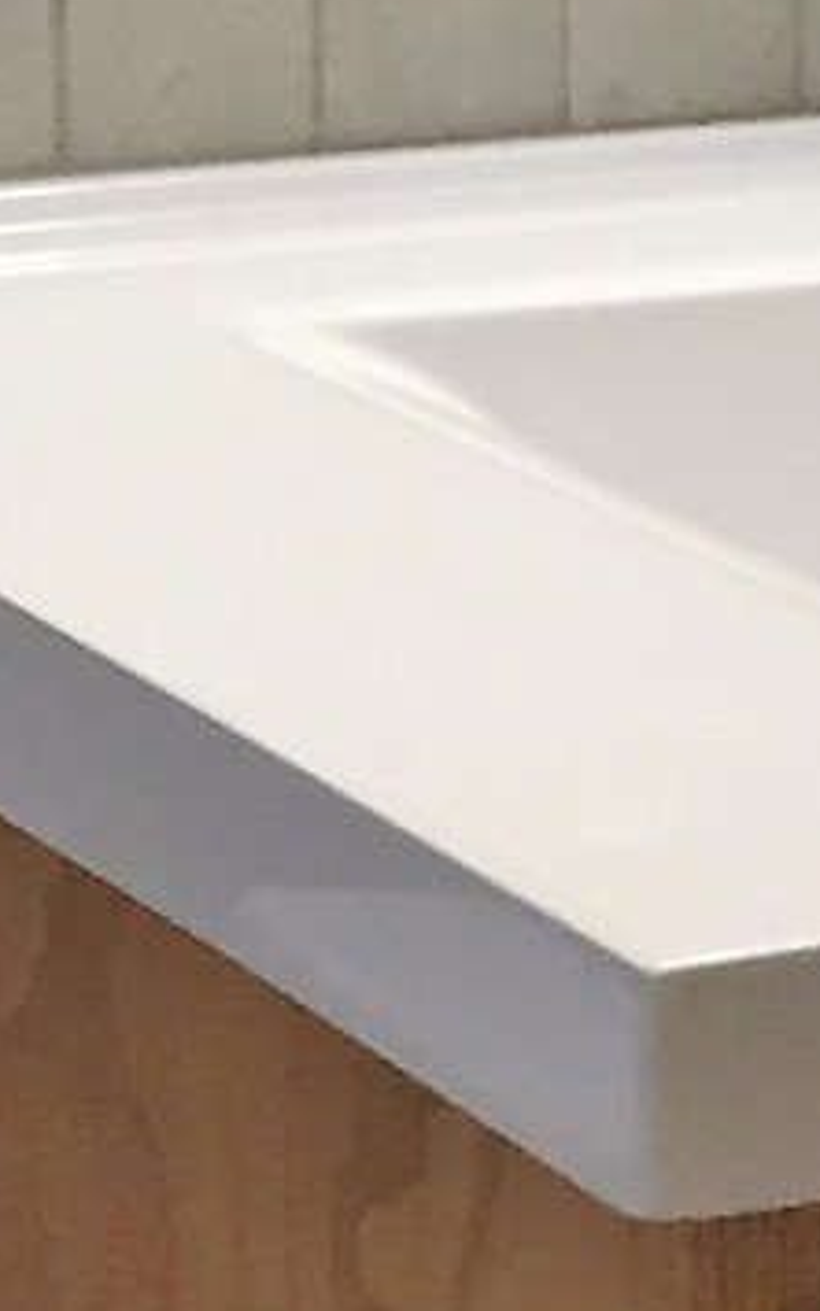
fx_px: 6684
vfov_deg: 11.2
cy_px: 620
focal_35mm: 187
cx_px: 1149
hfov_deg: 6.9
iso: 40
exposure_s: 1/30
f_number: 2.2
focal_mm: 4.15
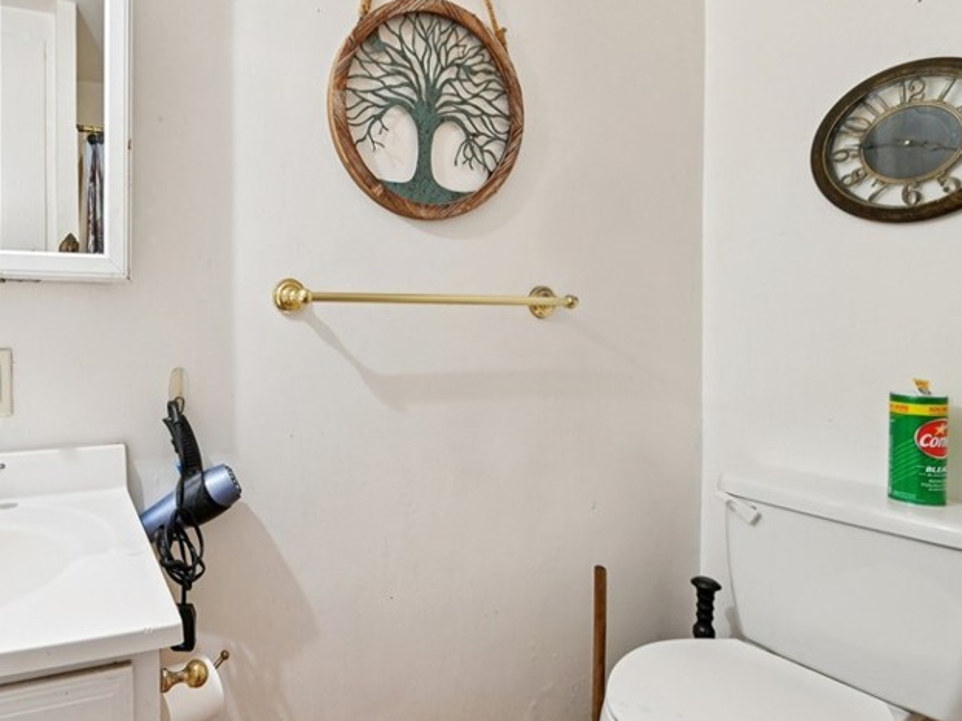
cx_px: 218
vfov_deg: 68.2
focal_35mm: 19
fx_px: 528
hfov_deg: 77.1
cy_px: 300
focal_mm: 12
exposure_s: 1/2.5
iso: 400
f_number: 8
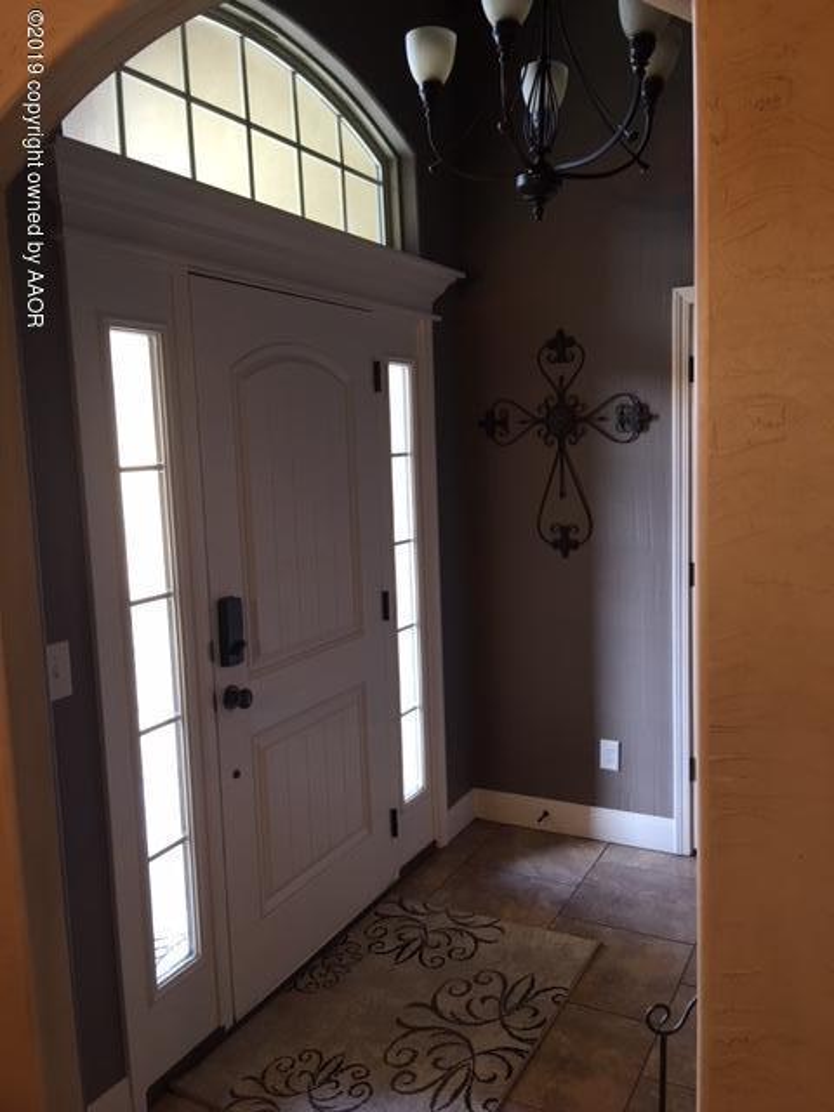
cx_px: 417
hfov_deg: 48.2
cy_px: 556
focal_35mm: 29
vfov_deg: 61.7
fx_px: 932
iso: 40
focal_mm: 4.15
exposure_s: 1/15
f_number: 2.2
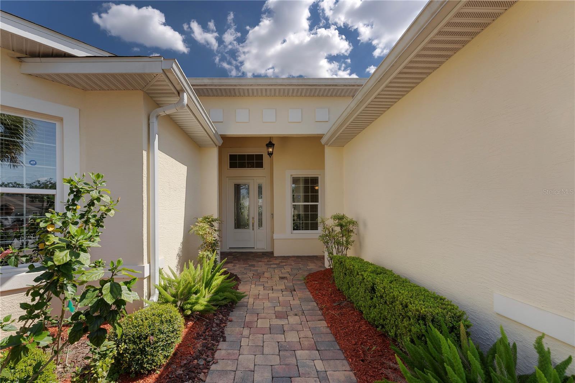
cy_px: 192
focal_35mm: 14
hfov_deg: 104.3
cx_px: 288
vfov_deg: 81.2
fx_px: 224
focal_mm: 14
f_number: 7.1
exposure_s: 1/800
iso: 400
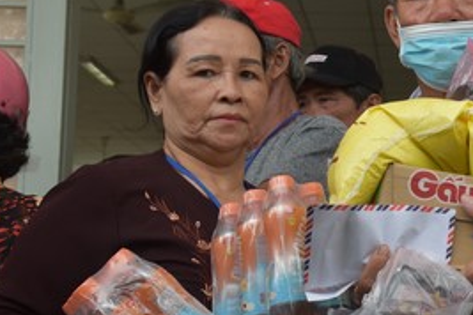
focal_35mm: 107
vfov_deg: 12.8
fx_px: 1406
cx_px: 484
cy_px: 110
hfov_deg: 18.6
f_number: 8
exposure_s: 1/250
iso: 400
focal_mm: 44
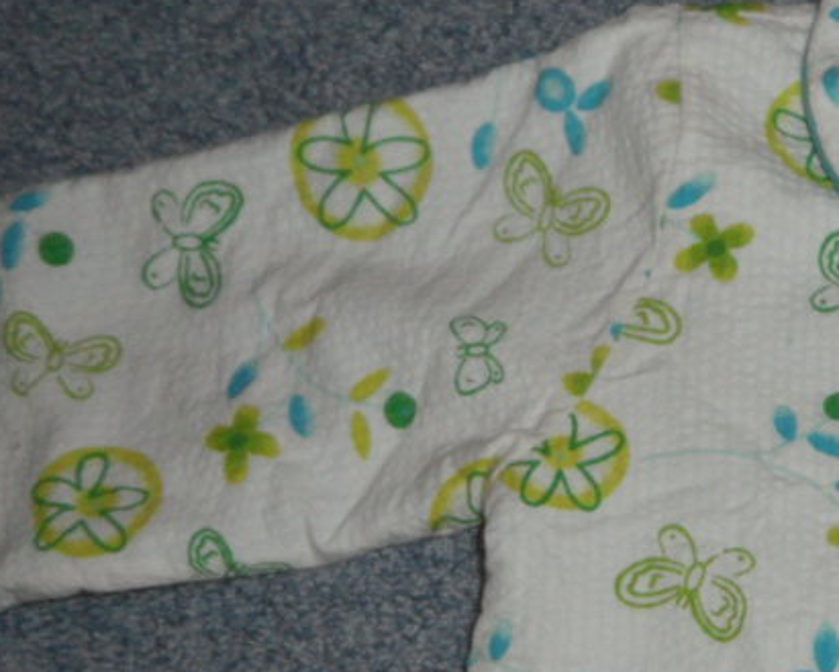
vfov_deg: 19.8
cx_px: 1154
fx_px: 1888
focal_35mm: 76
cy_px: 603
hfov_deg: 22.0
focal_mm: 4.1
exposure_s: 1/10
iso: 100
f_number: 8.2
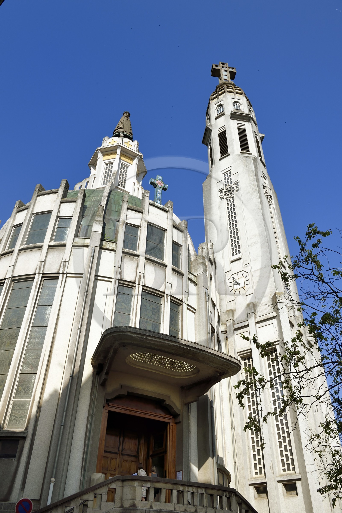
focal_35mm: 29
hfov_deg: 44.9
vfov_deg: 63.7
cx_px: 171
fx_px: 414
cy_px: 256
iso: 200
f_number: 14
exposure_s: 1/250
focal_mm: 29
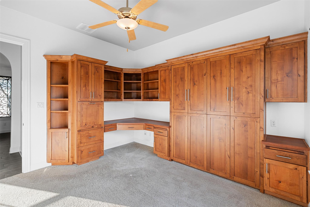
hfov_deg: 96.7
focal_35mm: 16
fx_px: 138
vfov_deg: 73.7
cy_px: 104
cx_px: 155
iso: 125
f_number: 8
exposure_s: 1/3
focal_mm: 16
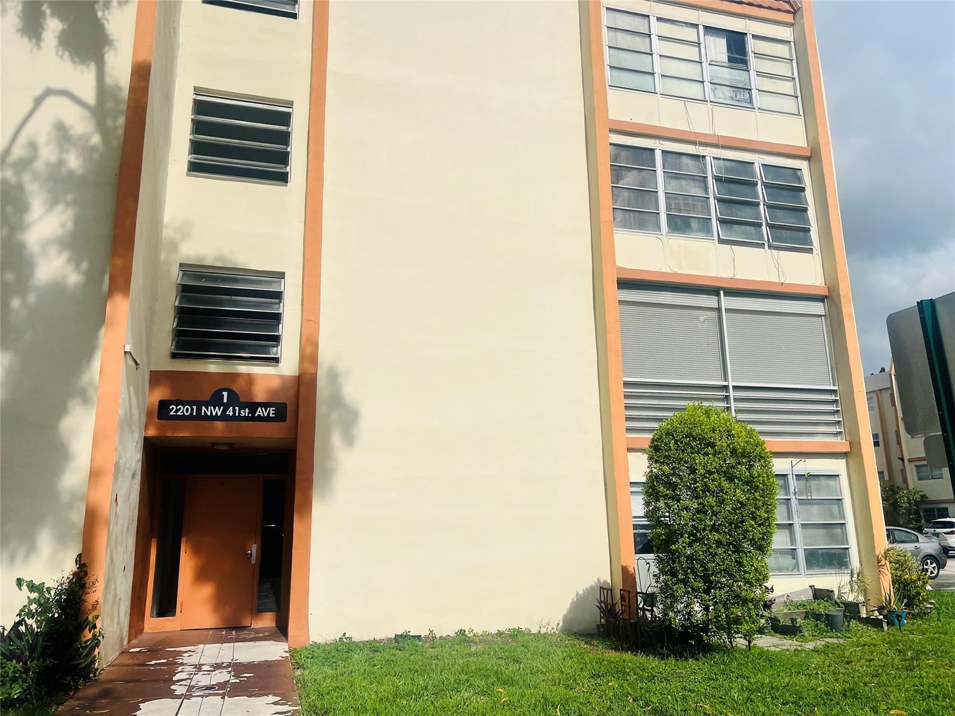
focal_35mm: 26
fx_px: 717
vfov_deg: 53.1
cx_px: 478
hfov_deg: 67.3
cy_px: 358
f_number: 1.5
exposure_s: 1/12658
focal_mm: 5.7
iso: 50
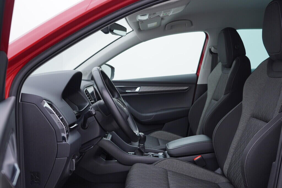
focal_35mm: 36
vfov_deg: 36.9
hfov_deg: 53.1
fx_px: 282
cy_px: 94
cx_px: 141
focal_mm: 24
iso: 125
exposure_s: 1/50
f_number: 3.2
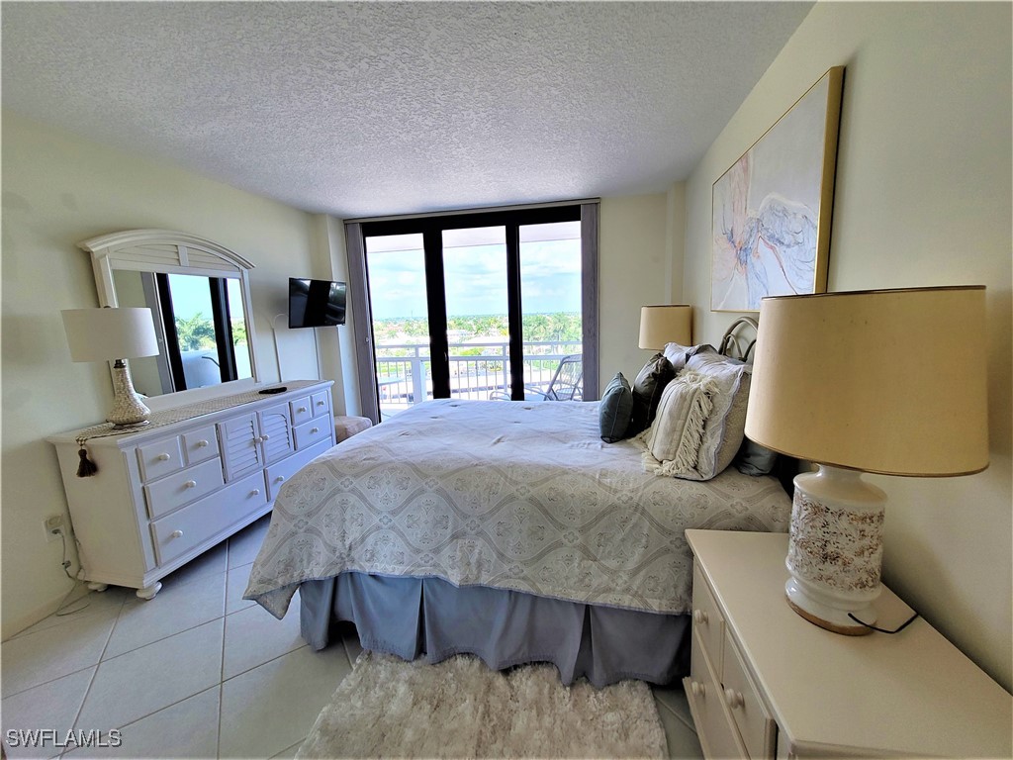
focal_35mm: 13
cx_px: 506
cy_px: 380
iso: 50
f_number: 2.2
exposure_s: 1/119
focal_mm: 1.74
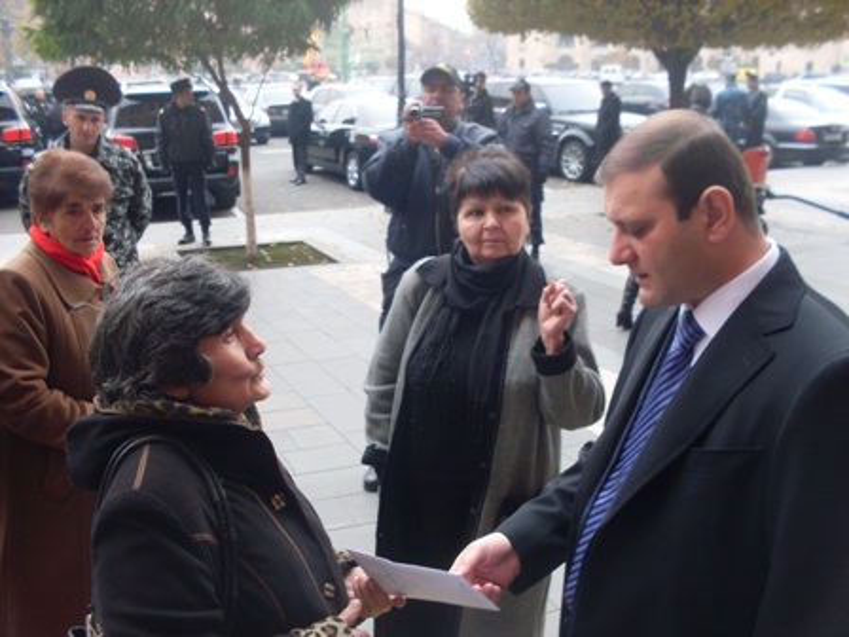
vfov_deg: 37.7
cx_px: 424
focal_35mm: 38
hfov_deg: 49.0
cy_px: 318
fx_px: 932
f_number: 2.8
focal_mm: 6.3
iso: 100
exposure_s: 1/60
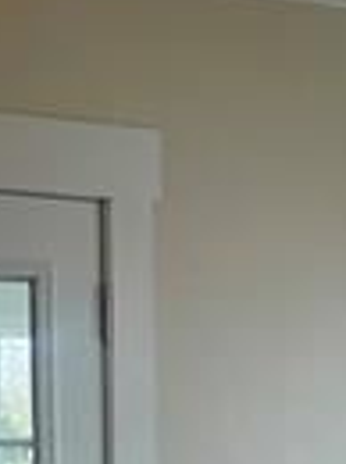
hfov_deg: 9.3
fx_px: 2059
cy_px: 700
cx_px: 542
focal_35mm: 154
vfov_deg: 12.2
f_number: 1.6
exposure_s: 1/155
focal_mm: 5.1
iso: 64
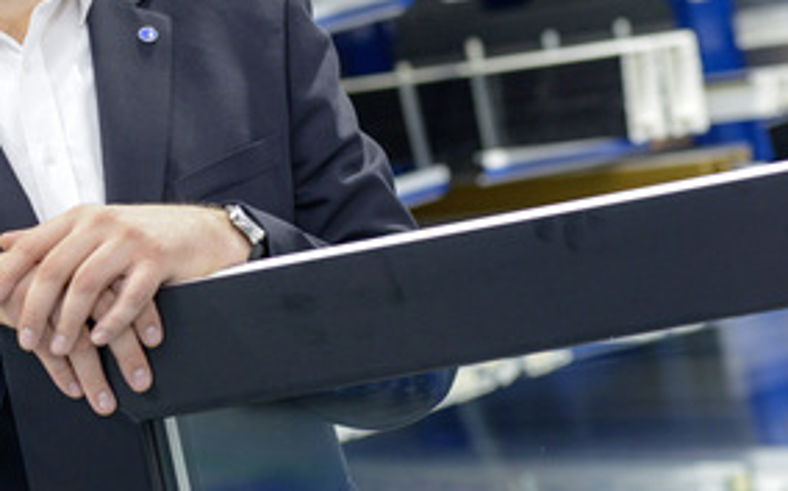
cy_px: 89
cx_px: 277
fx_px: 3584
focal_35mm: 167
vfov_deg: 7.8
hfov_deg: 12.5
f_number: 3.5
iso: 1250
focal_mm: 78
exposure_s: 1/125
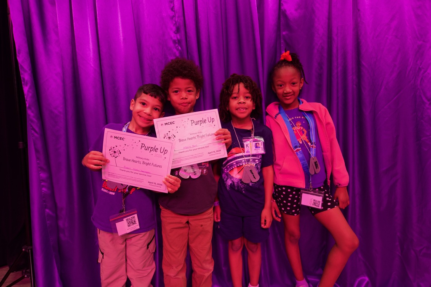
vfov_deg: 59.4
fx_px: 251
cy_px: 144
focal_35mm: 21
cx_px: 216
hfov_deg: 81.2
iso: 1600
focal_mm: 21
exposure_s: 1/320
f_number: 2.8
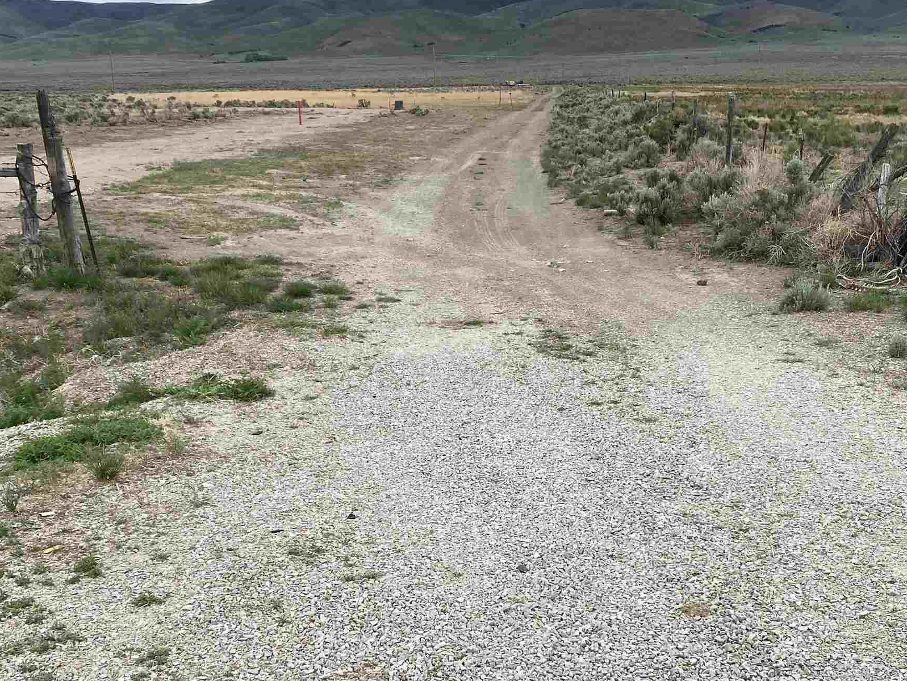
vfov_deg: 31.2
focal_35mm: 46
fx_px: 1205
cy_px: 478
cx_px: 449
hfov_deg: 41.2
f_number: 1.8
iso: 32
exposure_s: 1/2028
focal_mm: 4.25
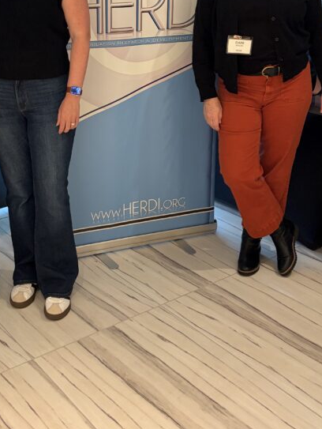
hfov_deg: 29.5
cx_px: 102
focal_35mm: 49
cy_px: 103
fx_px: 607
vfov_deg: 37.8
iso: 200
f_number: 1.6
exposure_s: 1/60
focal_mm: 5.96
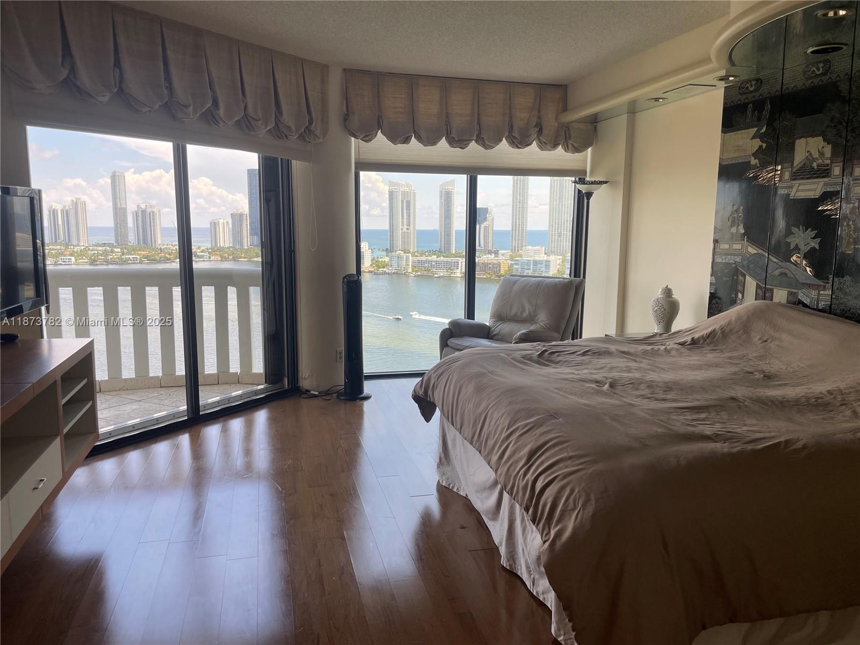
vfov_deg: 53.1
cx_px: 430
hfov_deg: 67.3
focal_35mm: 26
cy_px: 322
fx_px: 646
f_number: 1.6
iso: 32
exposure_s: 1/331
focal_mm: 4.2
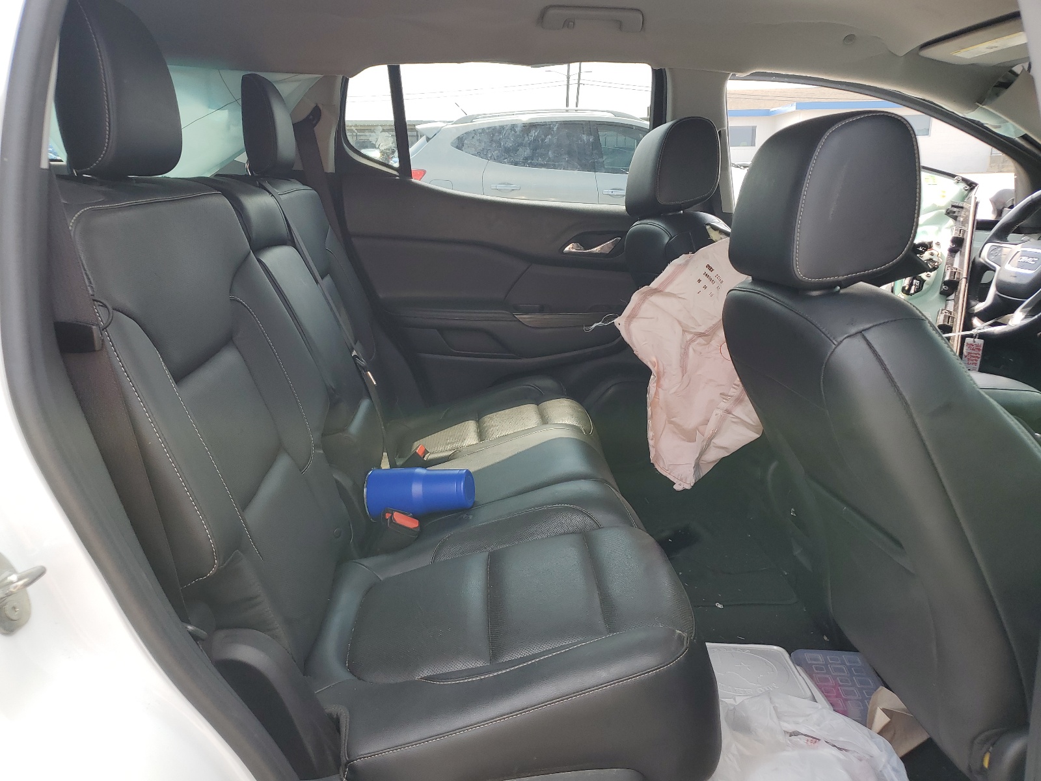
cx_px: 520
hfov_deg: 67.3
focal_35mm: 26
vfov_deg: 53.1
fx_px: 782
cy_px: 390
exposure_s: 1/435
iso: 50
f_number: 1.5
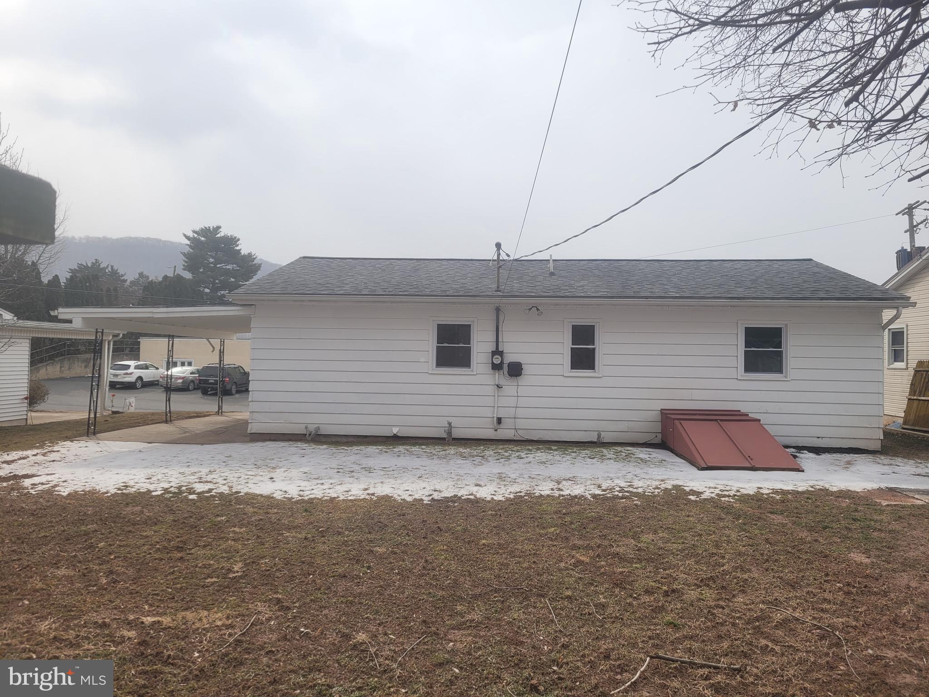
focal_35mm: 26
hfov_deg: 67.3
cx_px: 464
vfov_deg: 53.1
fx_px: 698
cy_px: 348
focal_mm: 5.4
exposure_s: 1/2607
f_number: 1.8
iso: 40
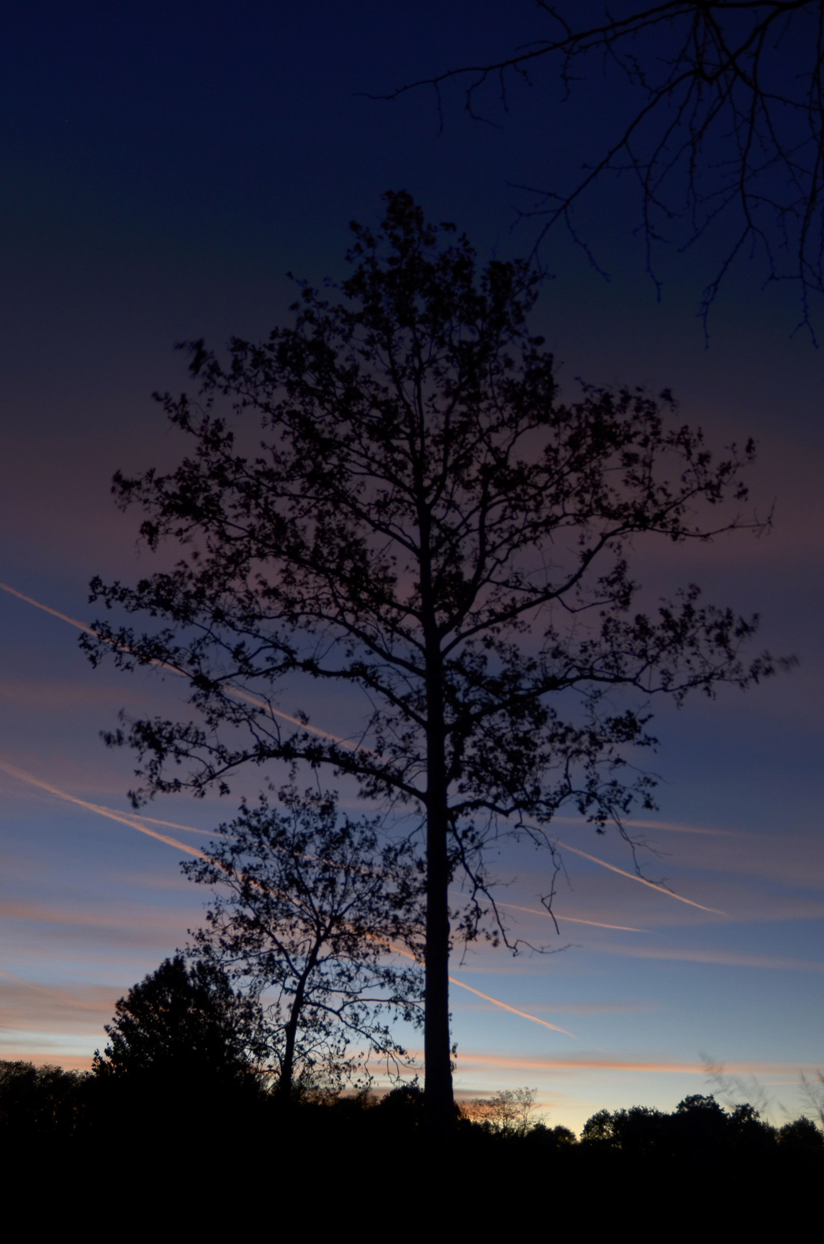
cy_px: 622
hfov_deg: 39.8
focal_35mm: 33
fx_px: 1138
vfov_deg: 57.3
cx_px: 412
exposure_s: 1/2.5
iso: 100
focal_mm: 22
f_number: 4
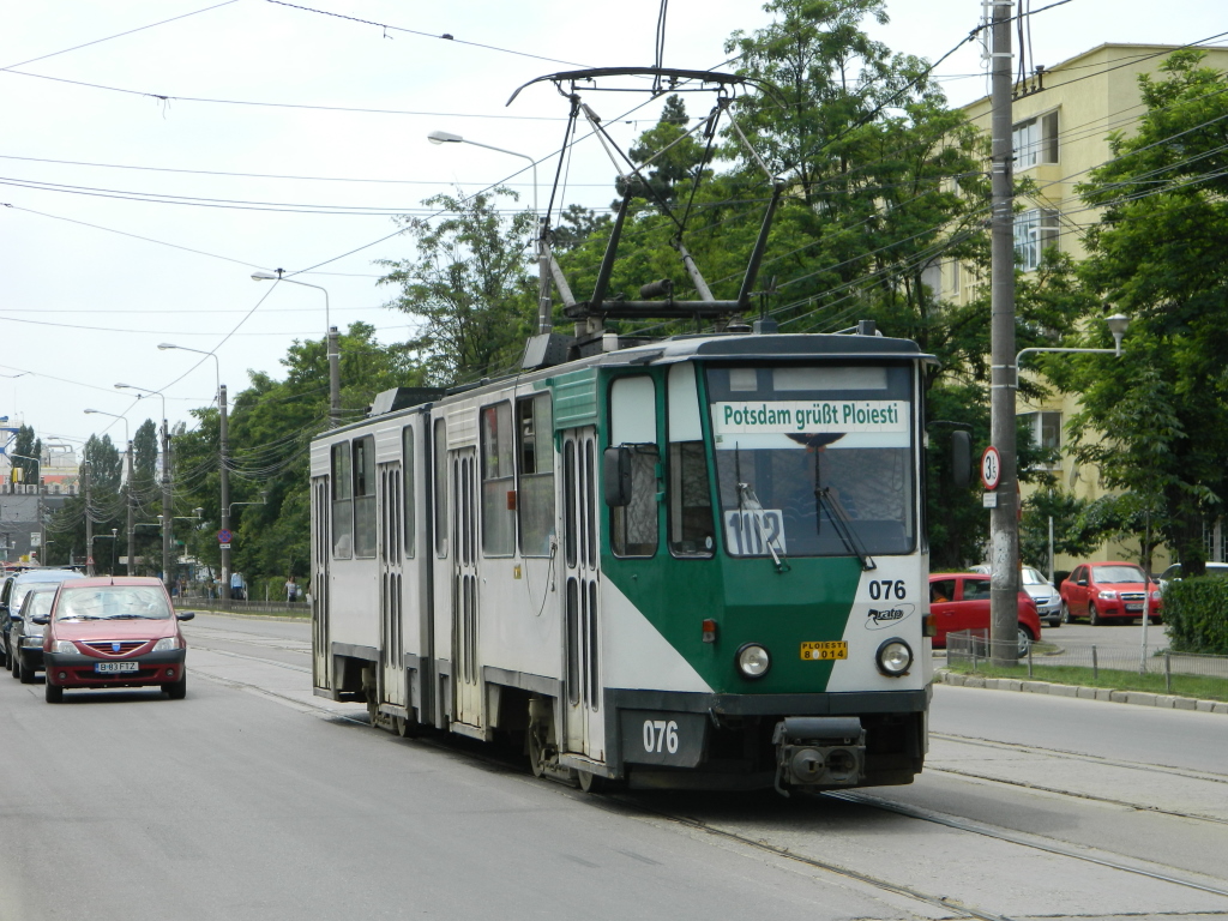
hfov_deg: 19.1
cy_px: 460
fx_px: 3654
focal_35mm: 103
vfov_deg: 14.4
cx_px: 614
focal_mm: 18.6
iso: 80
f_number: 4.5
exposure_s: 1/400
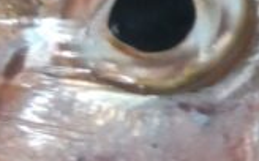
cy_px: -28
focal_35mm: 149
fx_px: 1050
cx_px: 640
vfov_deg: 8.7
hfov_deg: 11.4
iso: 191
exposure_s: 1/40
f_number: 2
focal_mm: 3.43
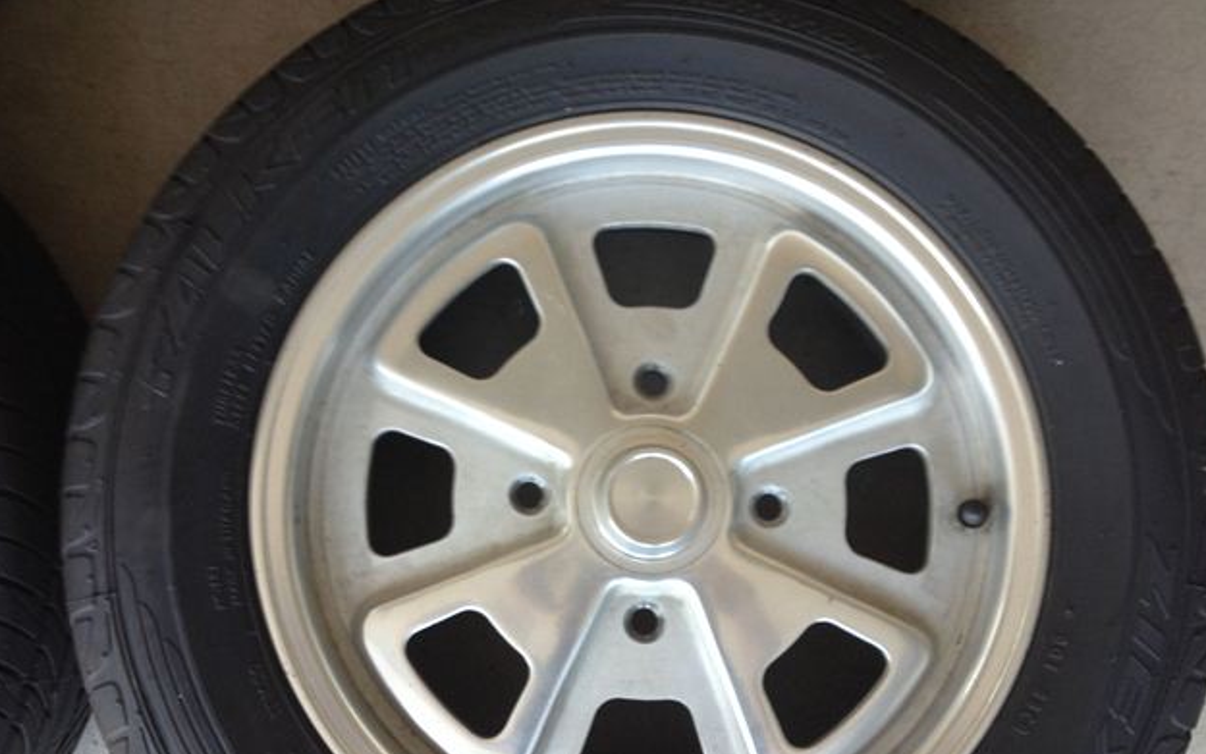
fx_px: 1249
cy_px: 459
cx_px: 610
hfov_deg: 51.5
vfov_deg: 33.5
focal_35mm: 38
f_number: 2.4
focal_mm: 4.28
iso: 50
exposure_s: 1/30
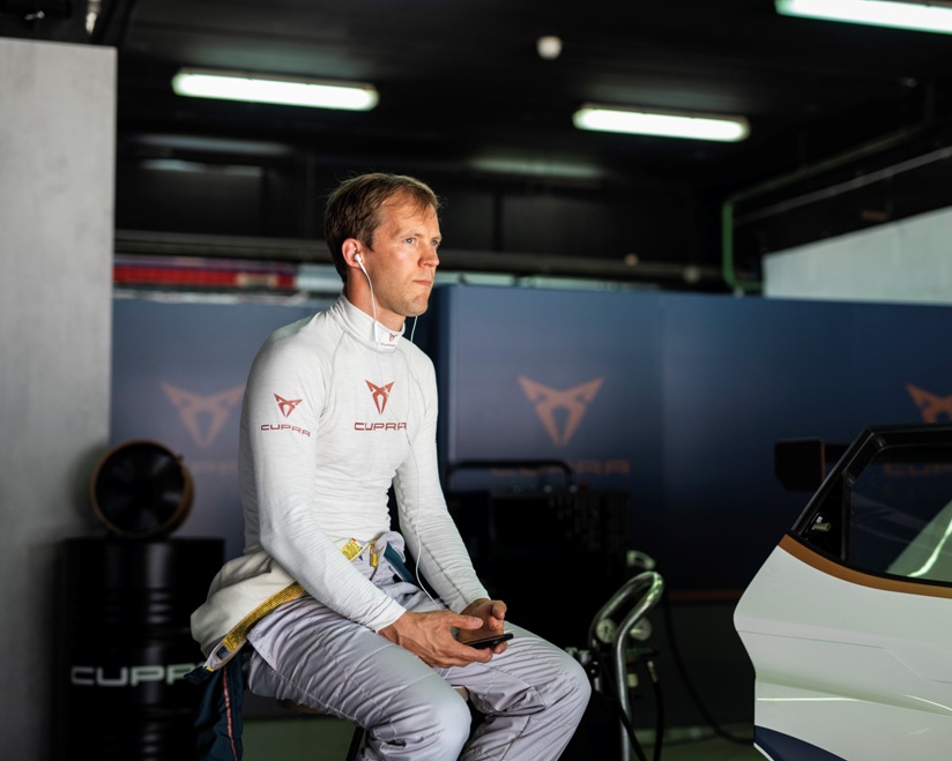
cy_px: 385
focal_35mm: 57
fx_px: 1606
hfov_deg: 33.0
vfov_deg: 26.7
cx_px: 549
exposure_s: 1/320
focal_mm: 50
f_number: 2
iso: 640
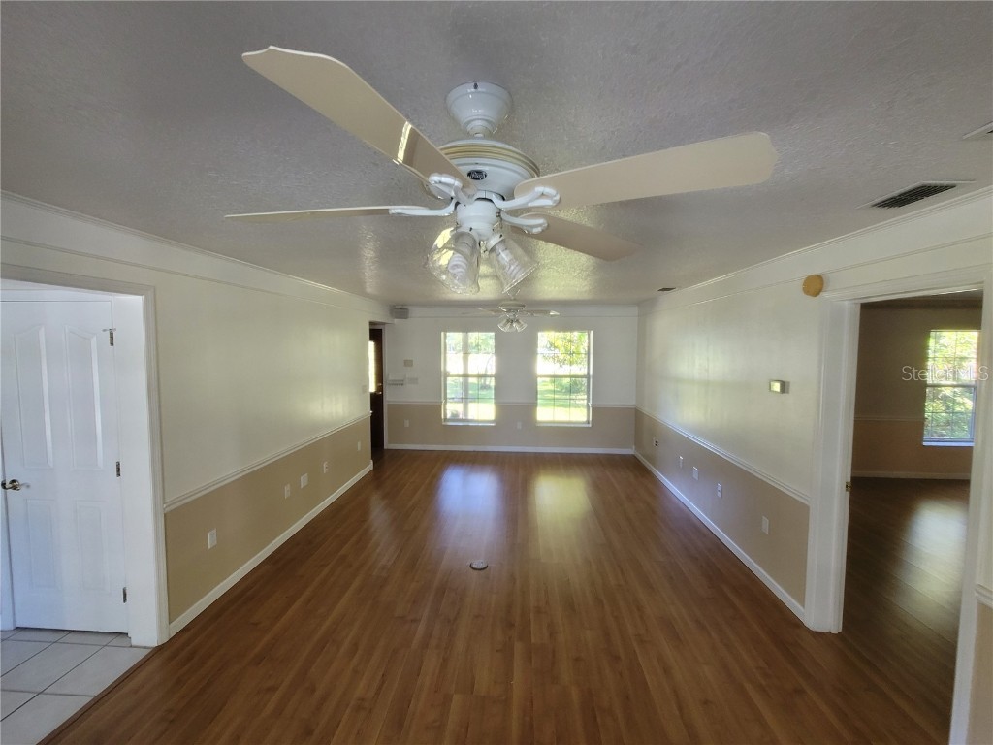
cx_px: 496
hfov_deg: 106.2
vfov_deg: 89.9
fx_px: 373
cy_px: 372
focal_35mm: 13
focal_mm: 2.2
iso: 320
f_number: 2.2
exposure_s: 1/40
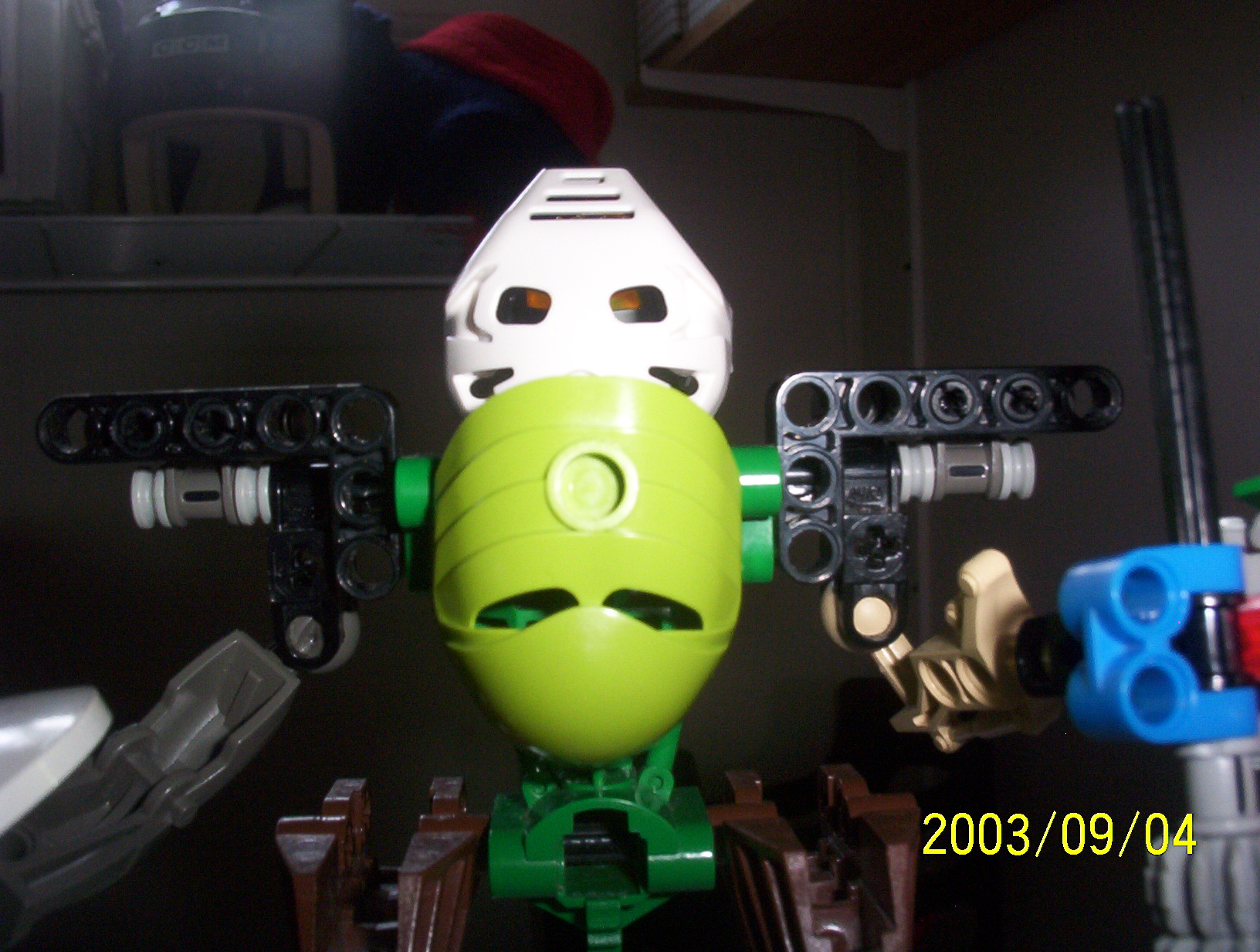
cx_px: 630
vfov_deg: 37.0
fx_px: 1423
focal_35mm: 39
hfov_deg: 47.8
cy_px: 476
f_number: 4.5
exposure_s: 1/30
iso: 140
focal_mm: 6
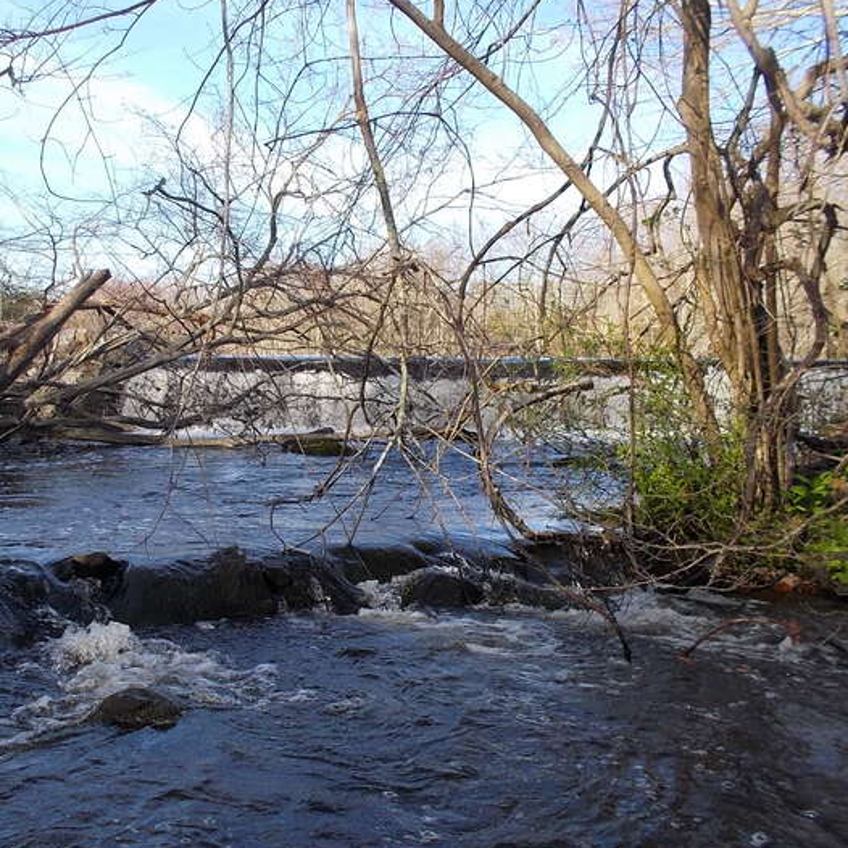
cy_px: 476
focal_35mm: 39
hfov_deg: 42.1
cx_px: 258
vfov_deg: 42.8
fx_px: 1081
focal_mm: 4.1
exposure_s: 1/200
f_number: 3.3
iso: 80
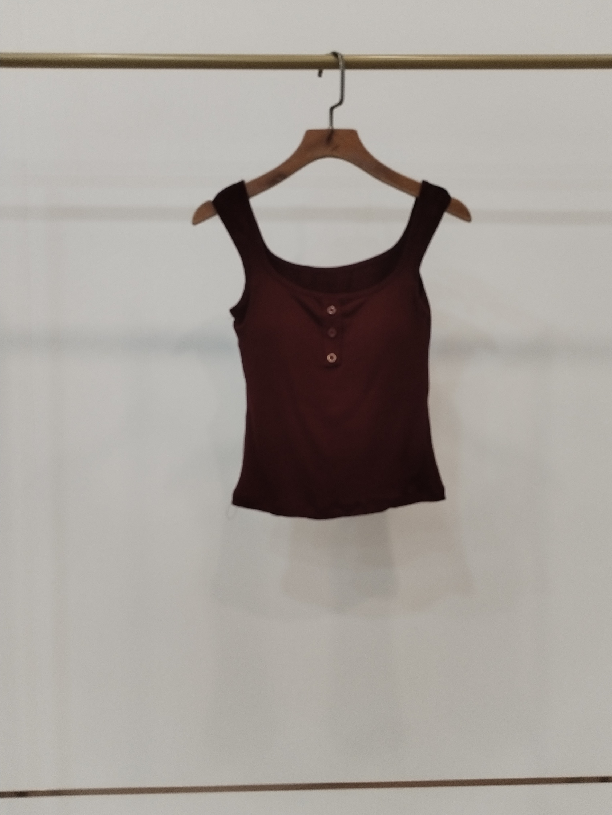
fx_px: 731
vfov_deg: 58.3
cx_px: 326
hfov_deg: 45.4
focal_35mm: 31
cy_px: 424
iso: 228
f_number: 1.8
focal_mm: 4.75
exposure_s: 1/60
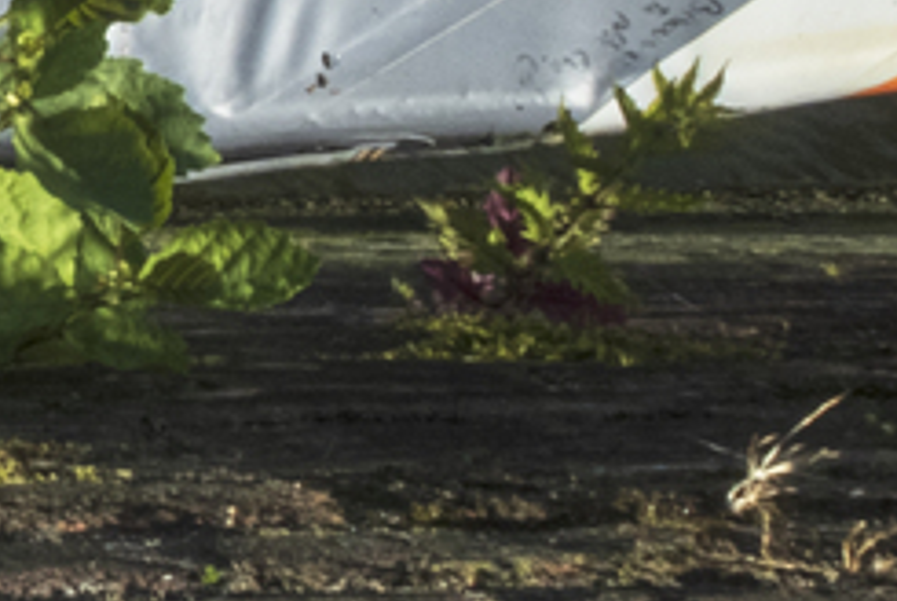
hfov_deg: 11.2
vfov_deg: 8.5
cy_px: -213
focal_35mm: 159
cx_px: -1113
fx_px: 3966
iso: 640
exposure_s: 1/125
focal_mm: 17.1
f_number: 22
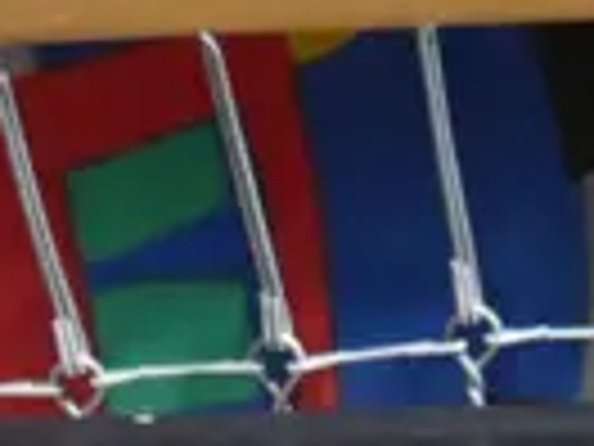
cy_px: 858
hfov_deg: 8.8
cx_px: 1040
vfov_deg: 6.7
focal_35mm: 217
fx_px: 3724
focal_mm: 14
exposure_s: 1/60
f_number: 3.5
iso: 1000
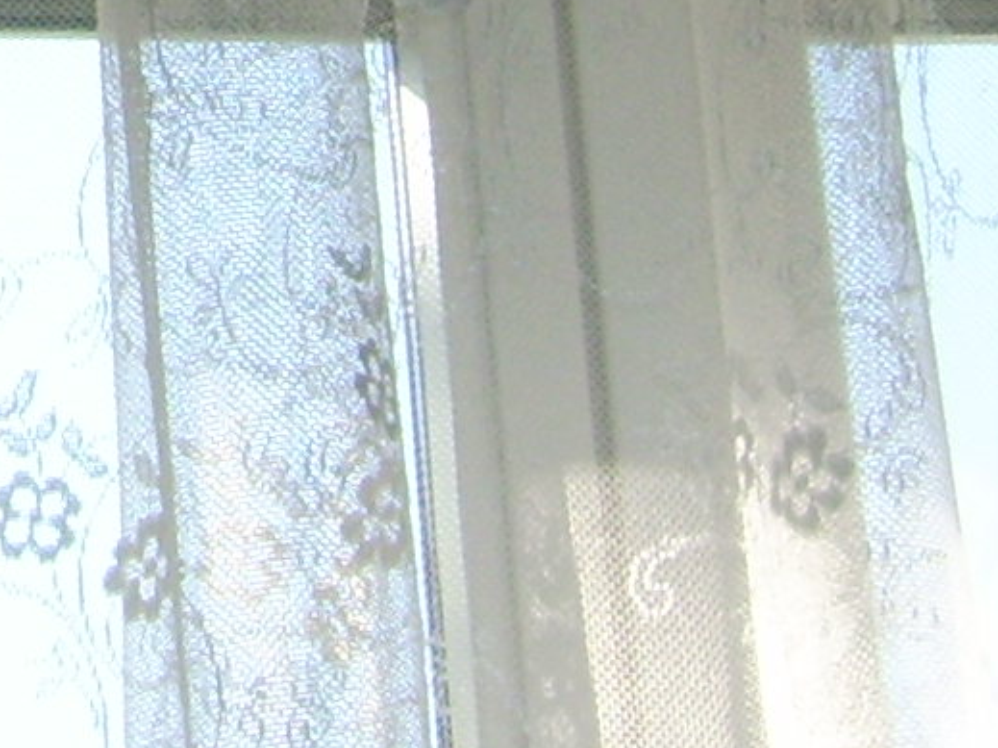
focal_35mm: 222
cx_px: -733
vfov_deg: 6.4
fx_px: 6399
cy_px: -908
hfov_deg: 8.6
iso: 50
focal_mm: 7.53
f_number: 6.4
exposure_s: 1/65
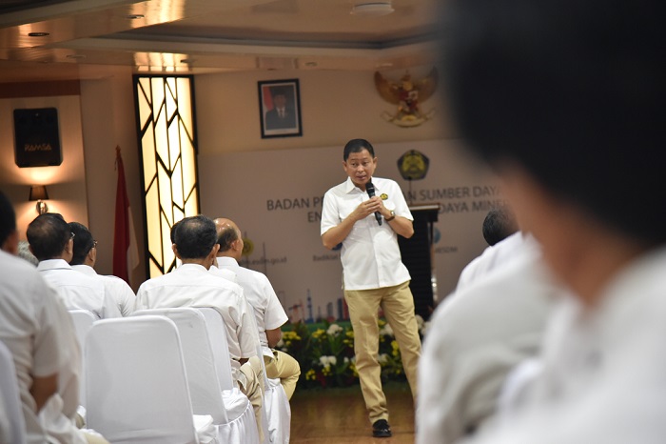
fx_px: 2219
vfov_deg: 11.4
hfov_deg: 17.1
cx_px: 333
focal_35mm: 120
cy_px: 222
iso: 3200
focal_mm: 120
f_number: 4
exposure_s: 1/100
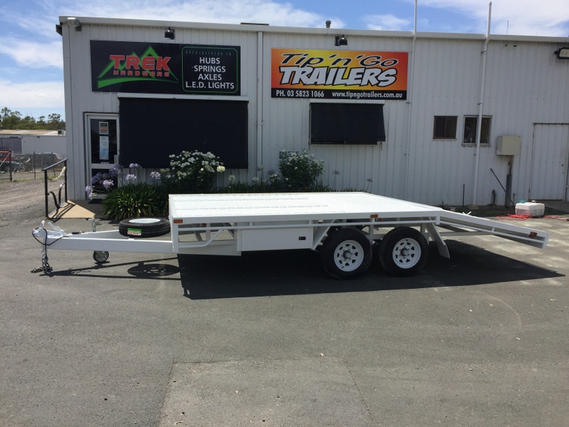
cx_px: 284
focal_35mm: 29
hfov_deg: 61.7
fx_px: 477
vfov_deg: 48.2
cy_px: 214
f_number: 2.2
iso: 32
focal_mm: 4.15
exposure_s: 1/3049
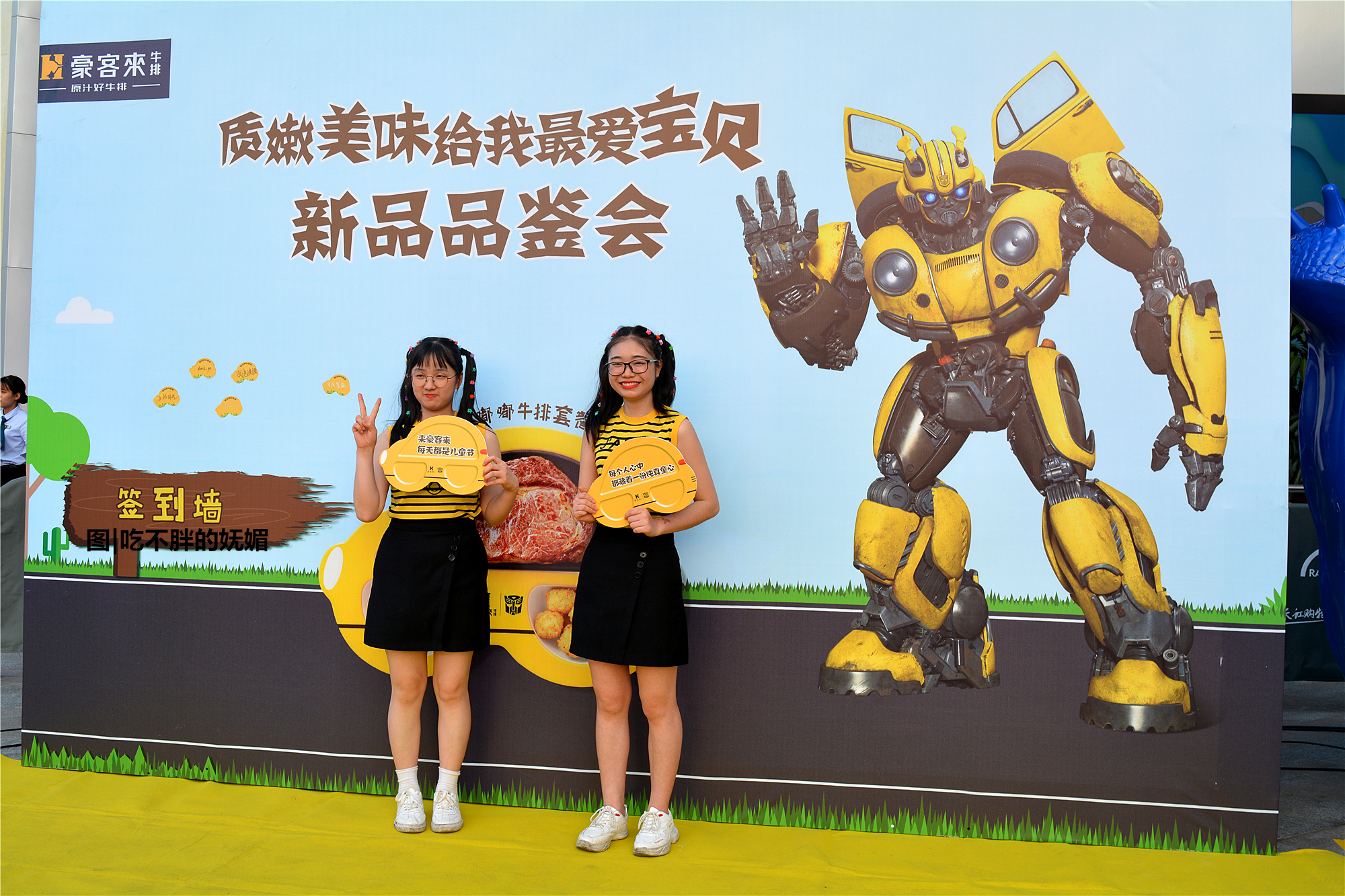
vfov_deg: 36.9
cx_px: 672
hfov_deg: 53.1
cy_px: 448
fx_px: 1345
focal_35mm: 36
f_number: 8
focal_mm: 24
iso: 140
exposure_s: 1/60
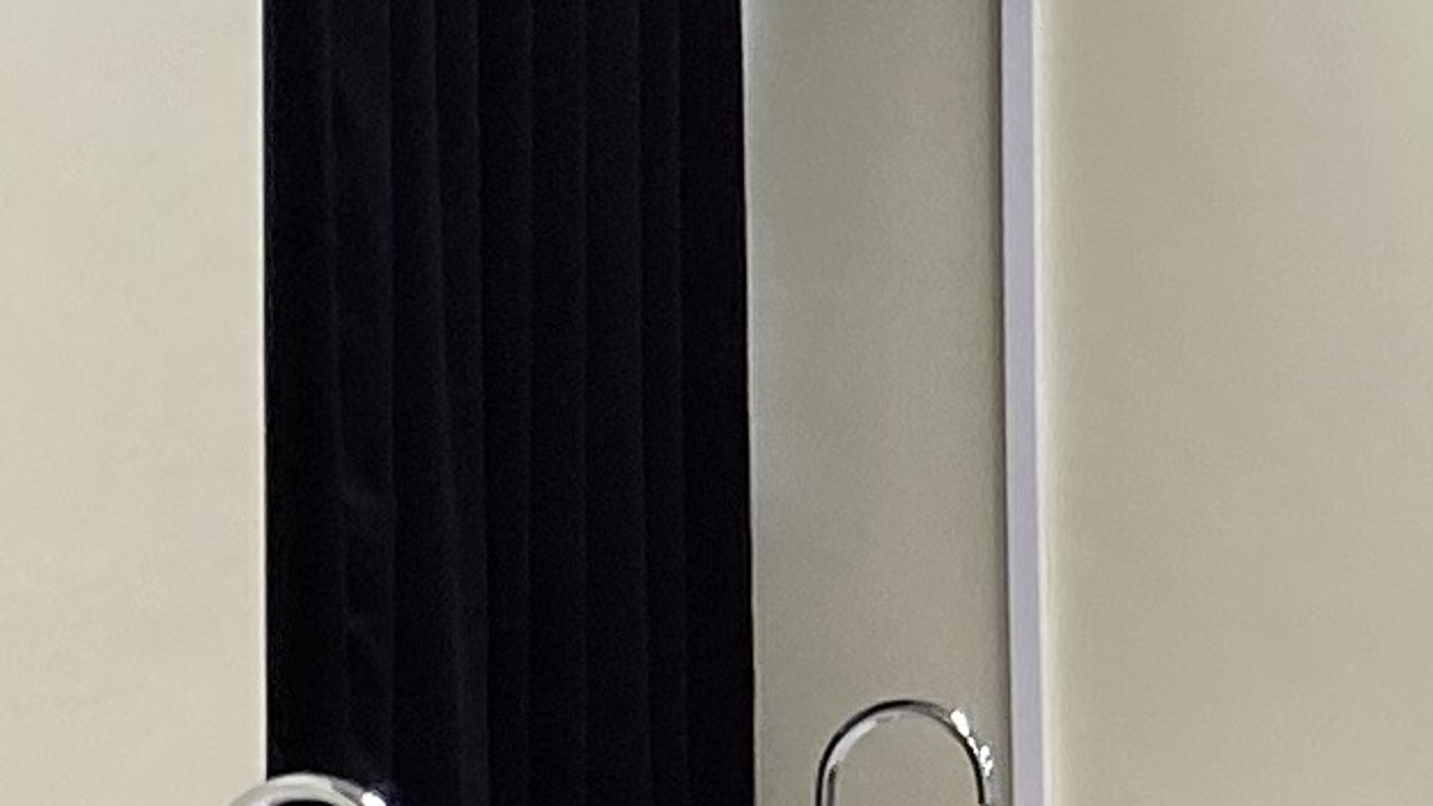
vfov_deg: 6.6
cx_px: 3803
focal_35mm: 183
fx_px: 6954
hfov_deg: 9.9
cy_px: 273
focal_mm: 4.25
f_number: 1.8
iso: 100
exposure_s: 1/120
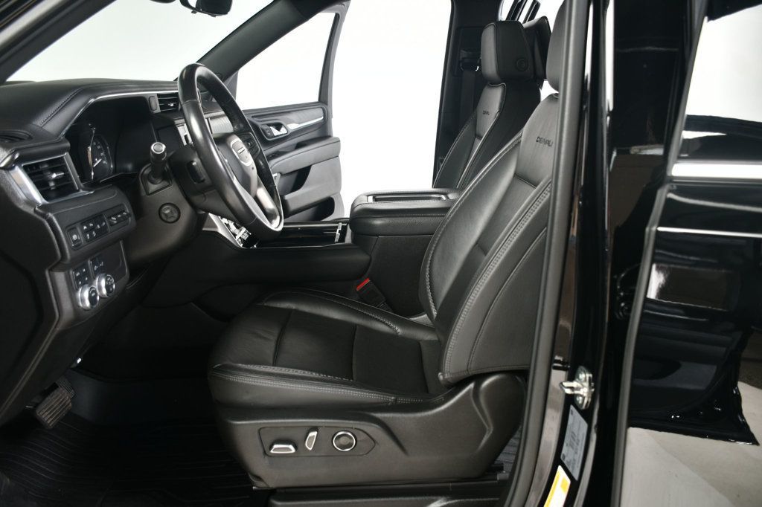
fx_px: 635
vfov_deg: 43.6
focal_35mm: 30
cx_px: 381
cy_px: 254
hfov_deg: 61.9
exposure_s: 1/160
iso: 100
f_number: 3.5
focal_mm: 20
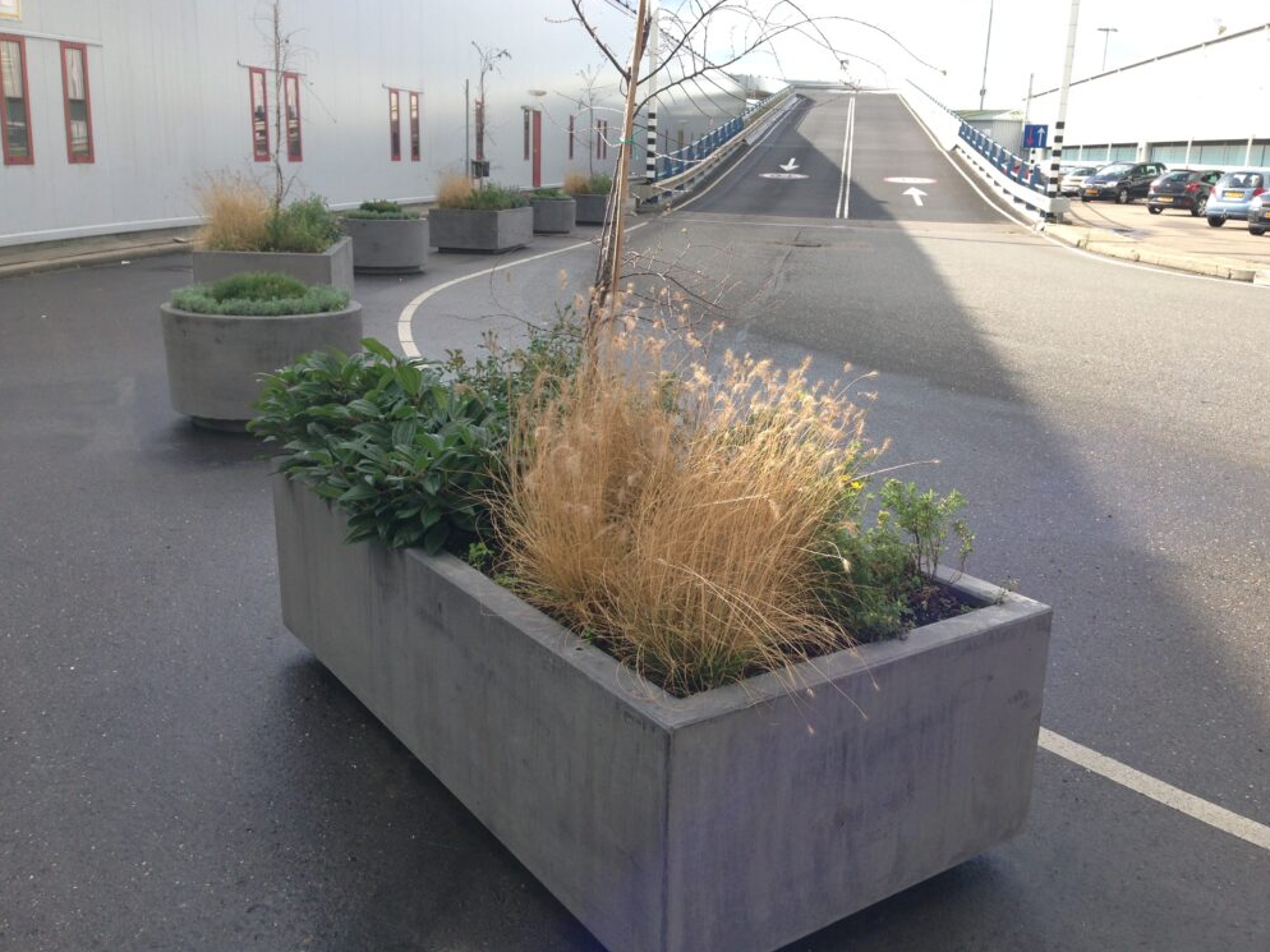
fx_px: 1247
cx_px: 653
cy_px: 473
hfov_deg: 54.0
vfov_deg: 41.8
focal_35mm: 34
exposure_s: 1/521
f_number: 2.4
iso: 50
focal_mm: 4.12
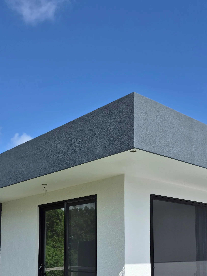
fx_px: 327
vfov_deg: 43.6
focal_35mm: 41
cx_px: 107
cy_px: 221
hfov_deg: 35.1
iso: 80
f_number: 1.8
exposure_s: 1/10000
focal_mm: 5.4
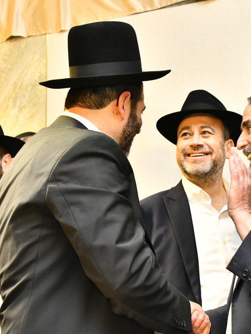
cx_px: 193
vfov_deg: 27.0
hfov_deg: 20.3
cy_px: 165
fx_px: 696
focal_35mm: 72
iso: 2500
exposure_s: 1/160
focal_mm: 42
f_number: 5.6
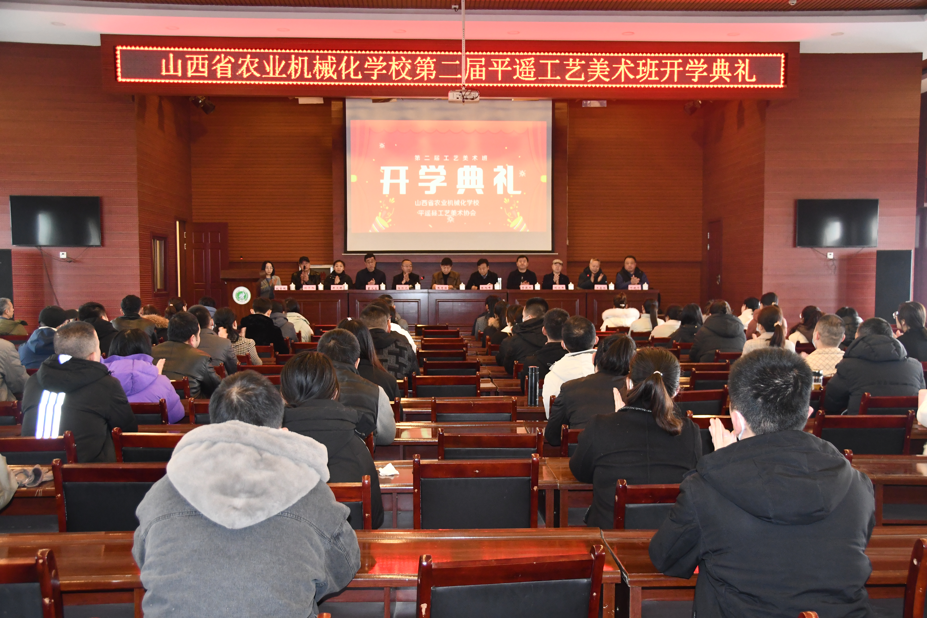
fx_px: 1004
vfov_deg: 34.2
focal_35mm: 39
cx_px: 464
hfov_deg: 49.6
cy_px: 309
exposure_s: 1/60
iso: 2000
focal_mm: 26
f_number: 3.8
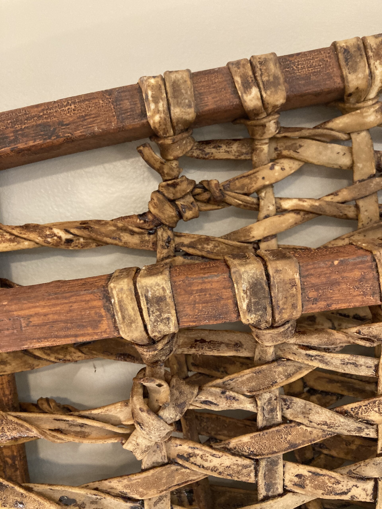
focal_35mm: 28
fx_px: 412
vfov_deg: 63.4
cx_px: 191
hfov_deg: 49.7
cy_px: 254
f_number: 1.8
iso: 400
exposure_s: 1/30
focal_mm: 3.99
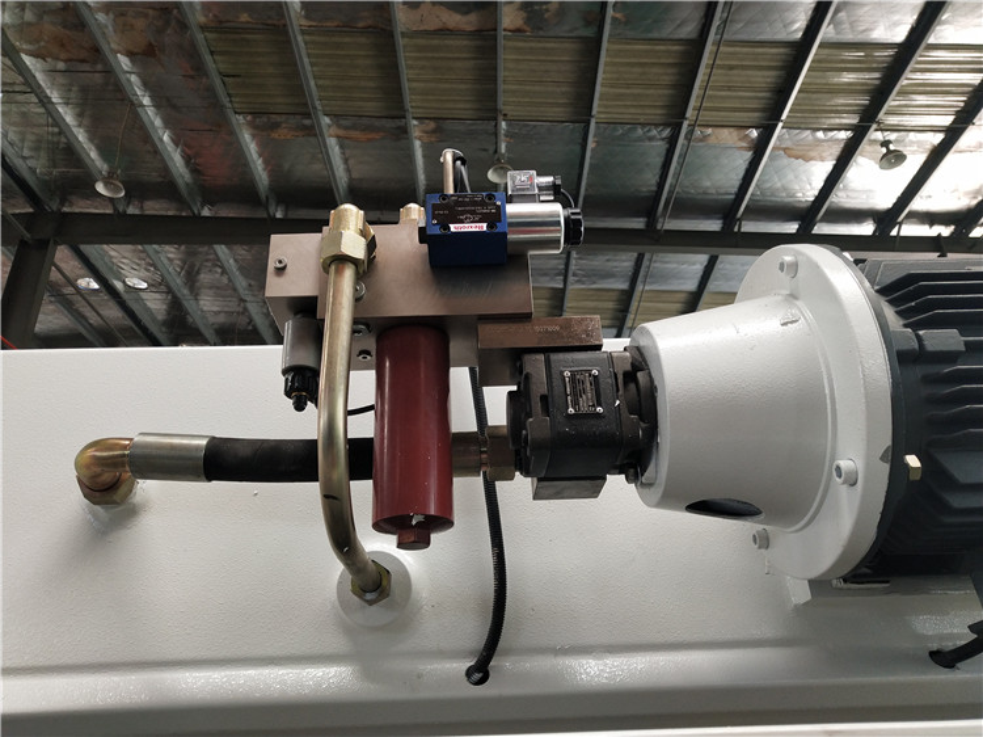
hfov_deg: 60.0
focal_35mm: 30
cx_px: 492
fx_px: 852
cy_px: 368
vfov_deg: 46.8
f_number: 1.8
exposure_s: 1/100
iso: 127
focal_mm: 3.95
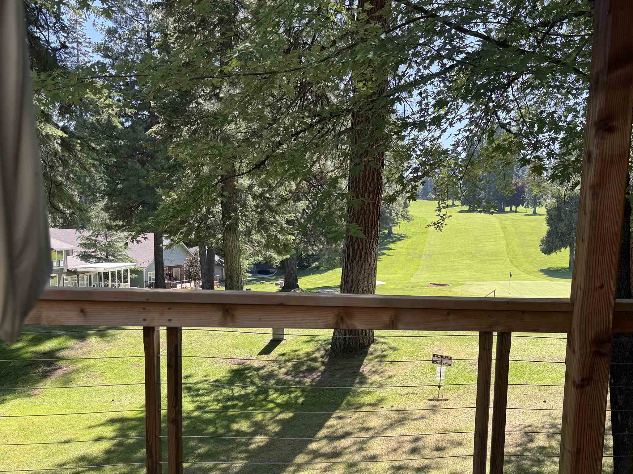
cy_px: 332
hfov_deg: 50.1
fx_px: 658
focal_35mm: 36
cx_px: 440
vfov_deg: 39.0
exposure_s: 1/822
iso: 80
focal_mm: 6.76
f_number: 1.78
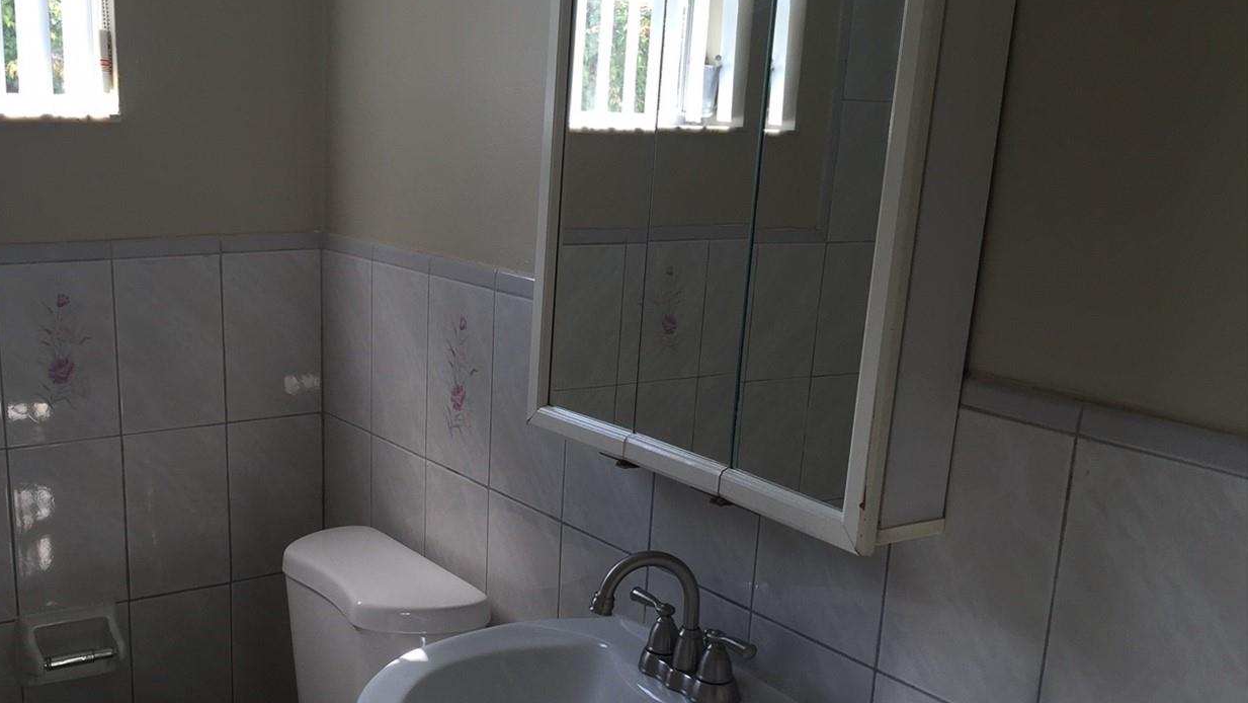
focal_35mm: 41
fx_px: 1357
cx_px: 443
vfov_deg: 28.8
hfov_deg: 48.8
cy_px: 468
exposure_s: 1/186
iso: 32
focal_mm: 4.15
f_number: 2.2
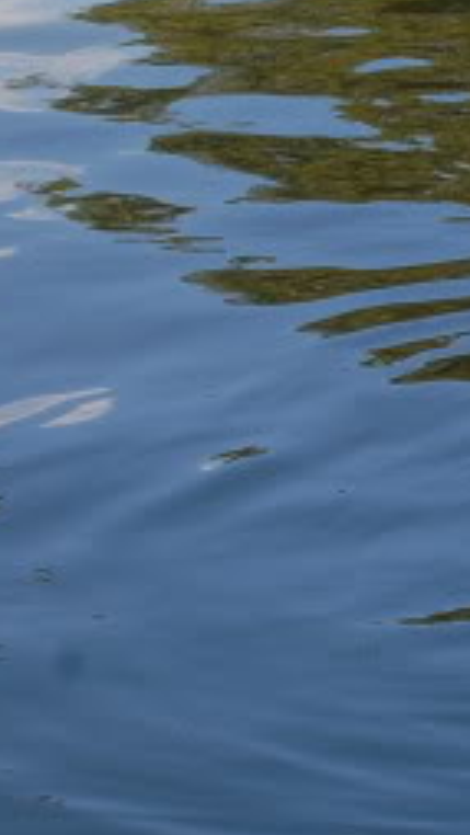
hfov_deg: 4.4
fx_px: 6014
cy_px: 248
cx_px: 1168
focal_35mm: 272
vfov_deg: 7.9
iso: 200
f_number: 7.1
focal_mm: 55
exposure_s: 1/200
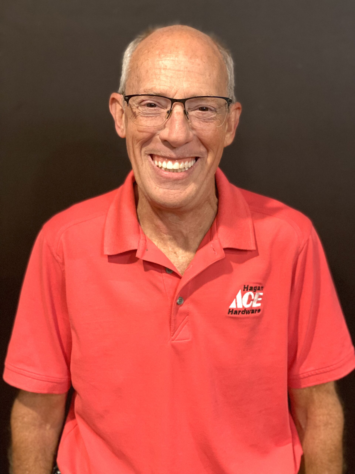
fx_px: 711
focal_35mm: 52
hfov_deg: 28.0
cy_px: 237
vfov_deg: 36.8
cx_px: 178
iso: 320
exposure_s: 1/40
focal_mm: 6
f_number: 2
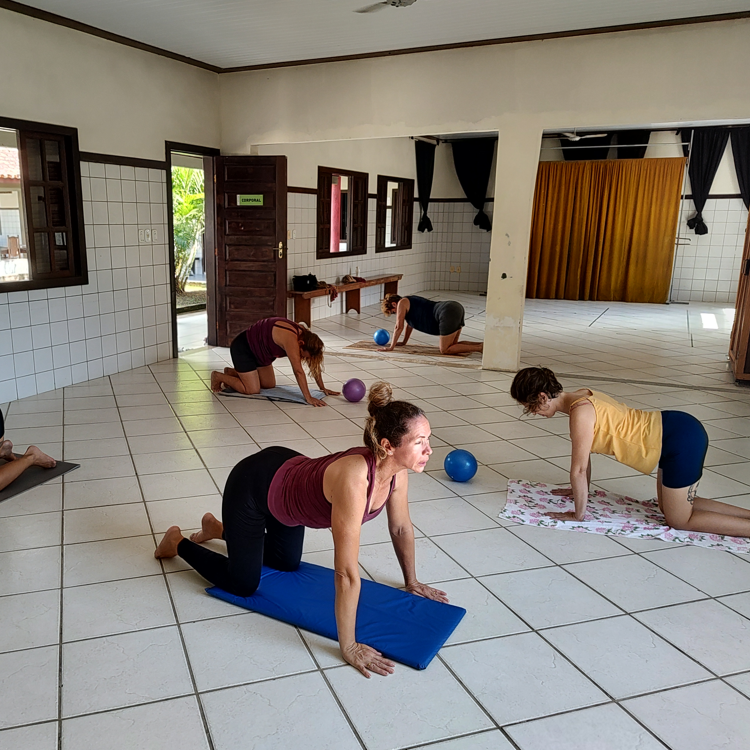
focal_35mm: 28
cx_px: 281
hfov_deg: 56.6
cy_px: 376
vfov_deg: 57.3
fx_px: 686
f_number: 1.8
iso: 177
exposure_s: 1/120
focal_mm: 5.56
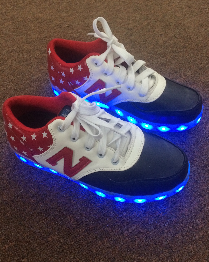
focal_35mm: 31
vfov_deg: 57.2
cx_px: 106
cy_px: 136
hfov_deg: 47.1
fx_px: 240
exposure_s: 1/30
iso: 250
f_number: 2.2
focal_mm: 4.15
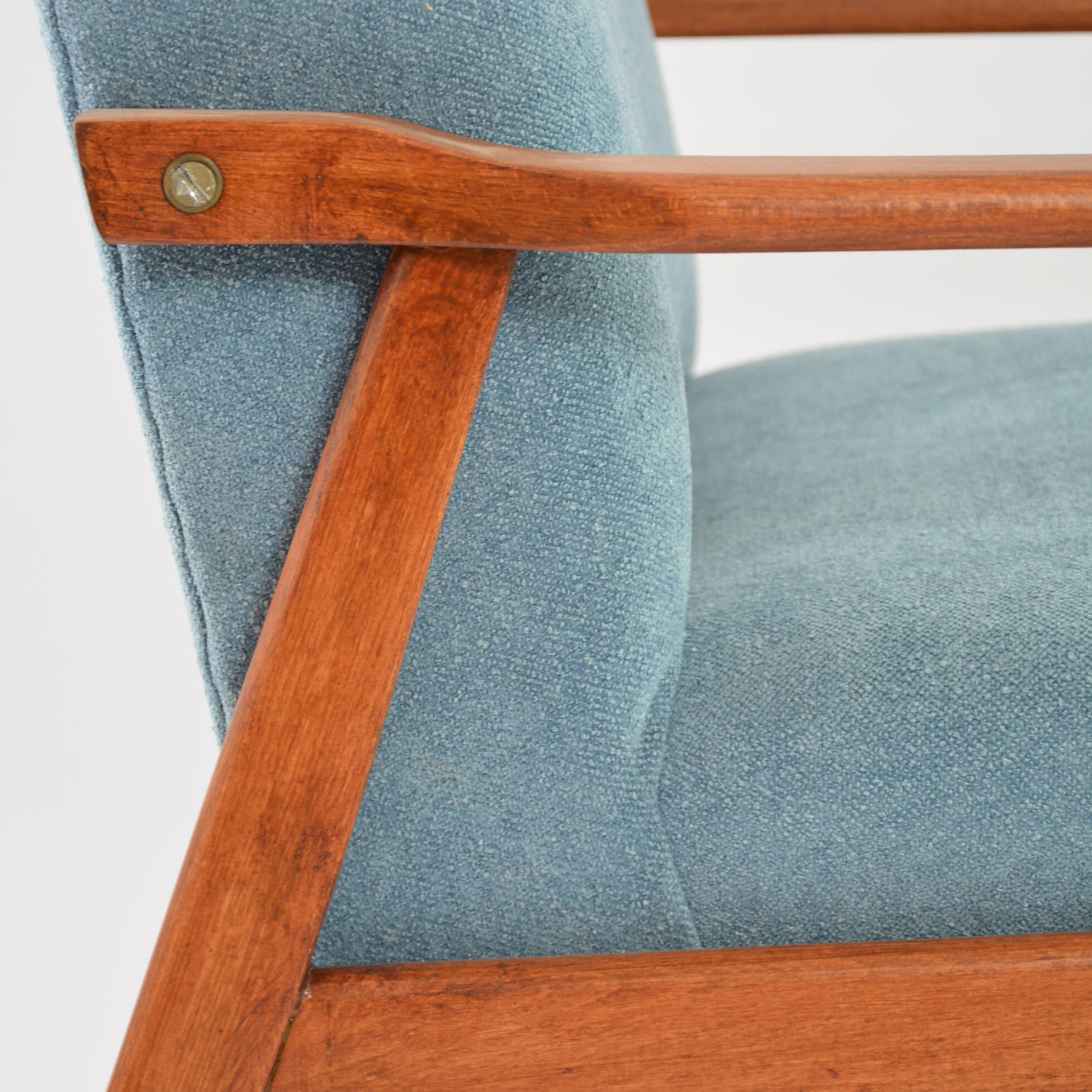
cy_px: 513
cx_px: 548
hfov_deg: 12.8
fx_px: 4854
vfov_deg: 12.8
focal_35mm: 136
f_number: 5.3
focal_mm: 70
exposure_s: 1/125
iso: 800
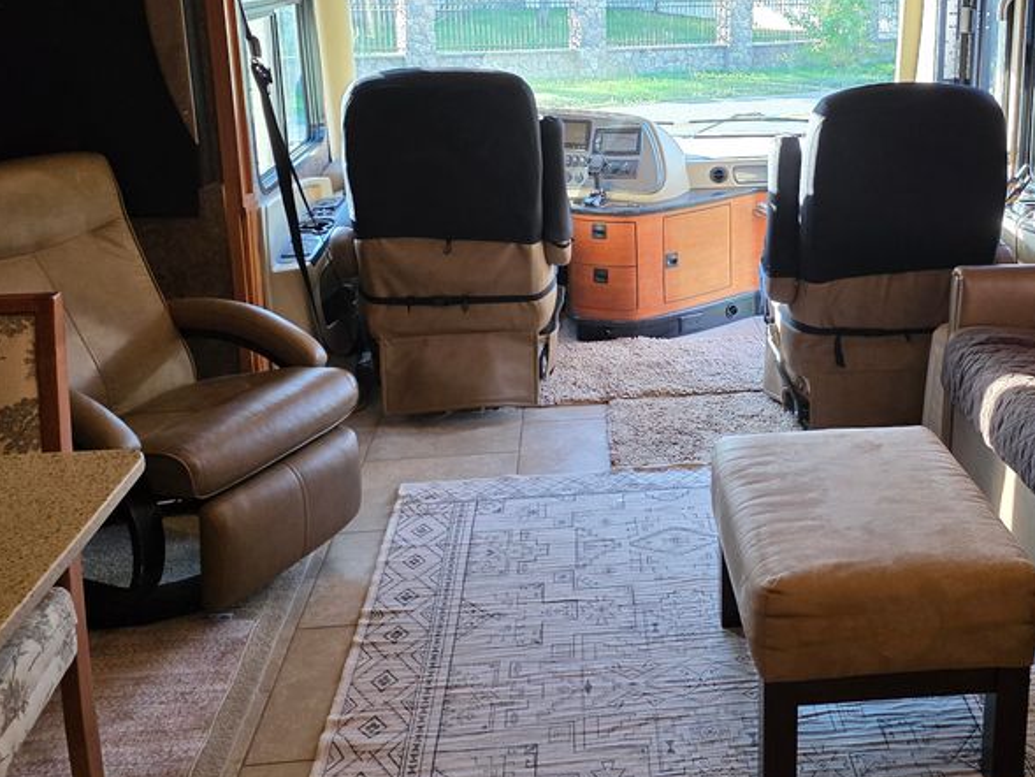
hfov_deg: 45.8
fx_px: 1196
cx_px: 724
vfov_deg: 35.5
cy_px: 236
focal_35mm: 40
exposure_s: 1/120
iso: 200
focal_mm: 6.3
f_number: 1.7
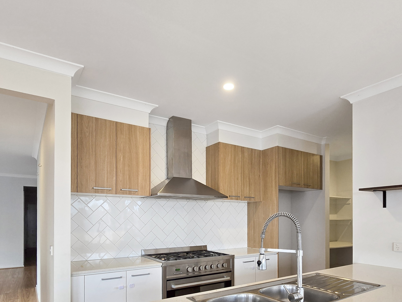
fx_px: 244
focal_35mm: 21
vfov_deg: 60.2
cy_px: 224
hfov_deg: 78.9
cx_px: 211
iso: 50
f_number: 2.2
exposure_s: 1/50
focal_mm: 2.2
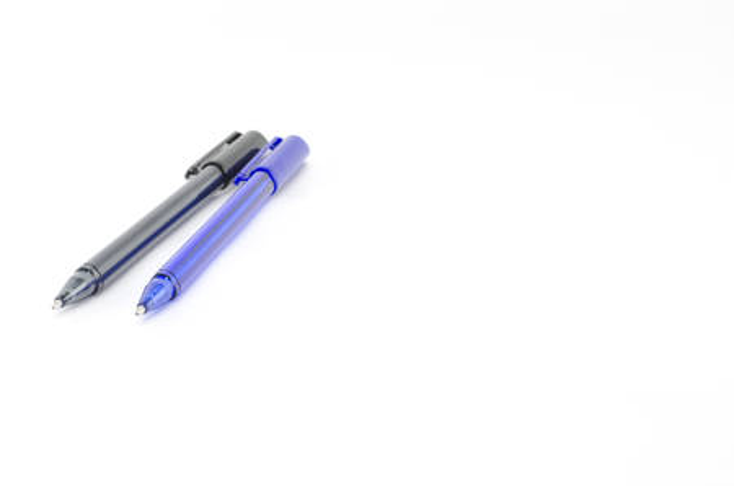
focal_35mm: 75
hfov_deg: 27.0
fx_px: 1526
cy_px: 243
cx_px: 367
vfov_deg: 18.1
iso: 100
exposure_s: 4
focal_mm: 50
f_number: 16
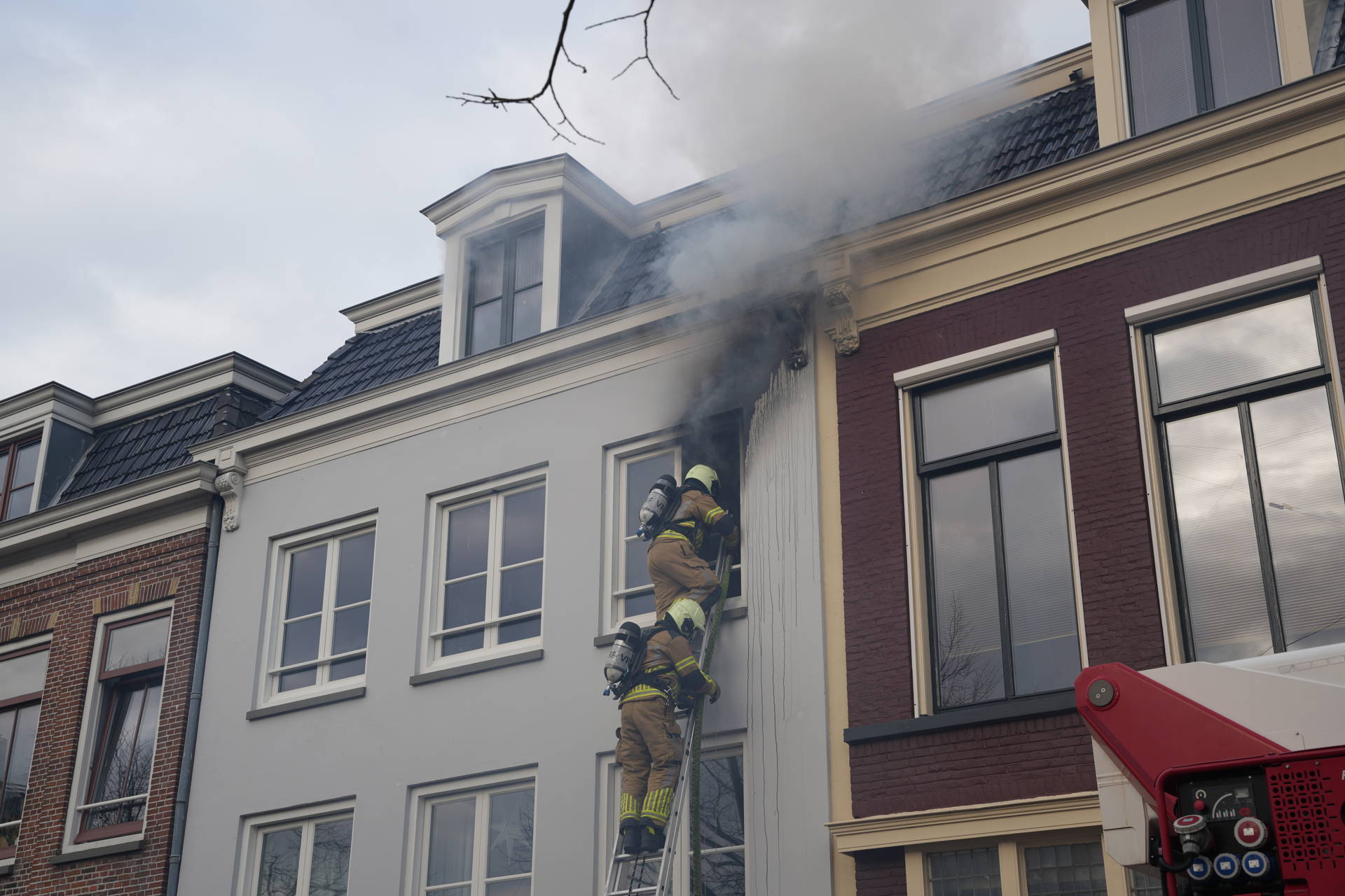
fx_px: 1752
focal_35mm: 47
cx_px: 672
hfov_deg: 42.0
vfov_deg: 28.7
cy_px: 448
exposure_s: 1/125
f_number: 7.1
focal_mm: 46.9
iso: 125
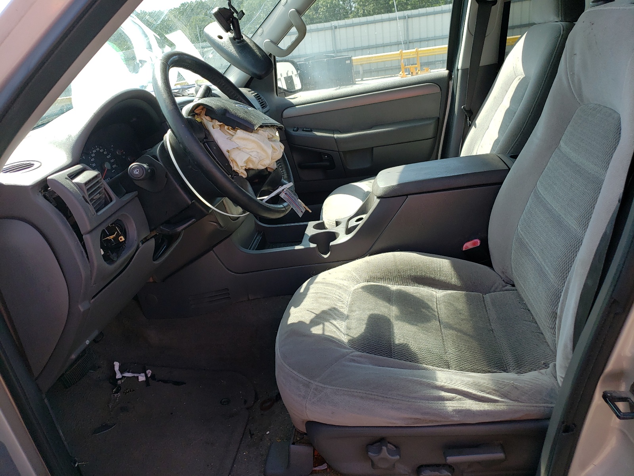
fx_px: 476
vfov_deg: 53.1
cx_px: 317
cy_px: 238
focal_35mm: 26
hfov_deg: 67.3
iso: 50
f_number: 1.5
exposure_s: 1/714
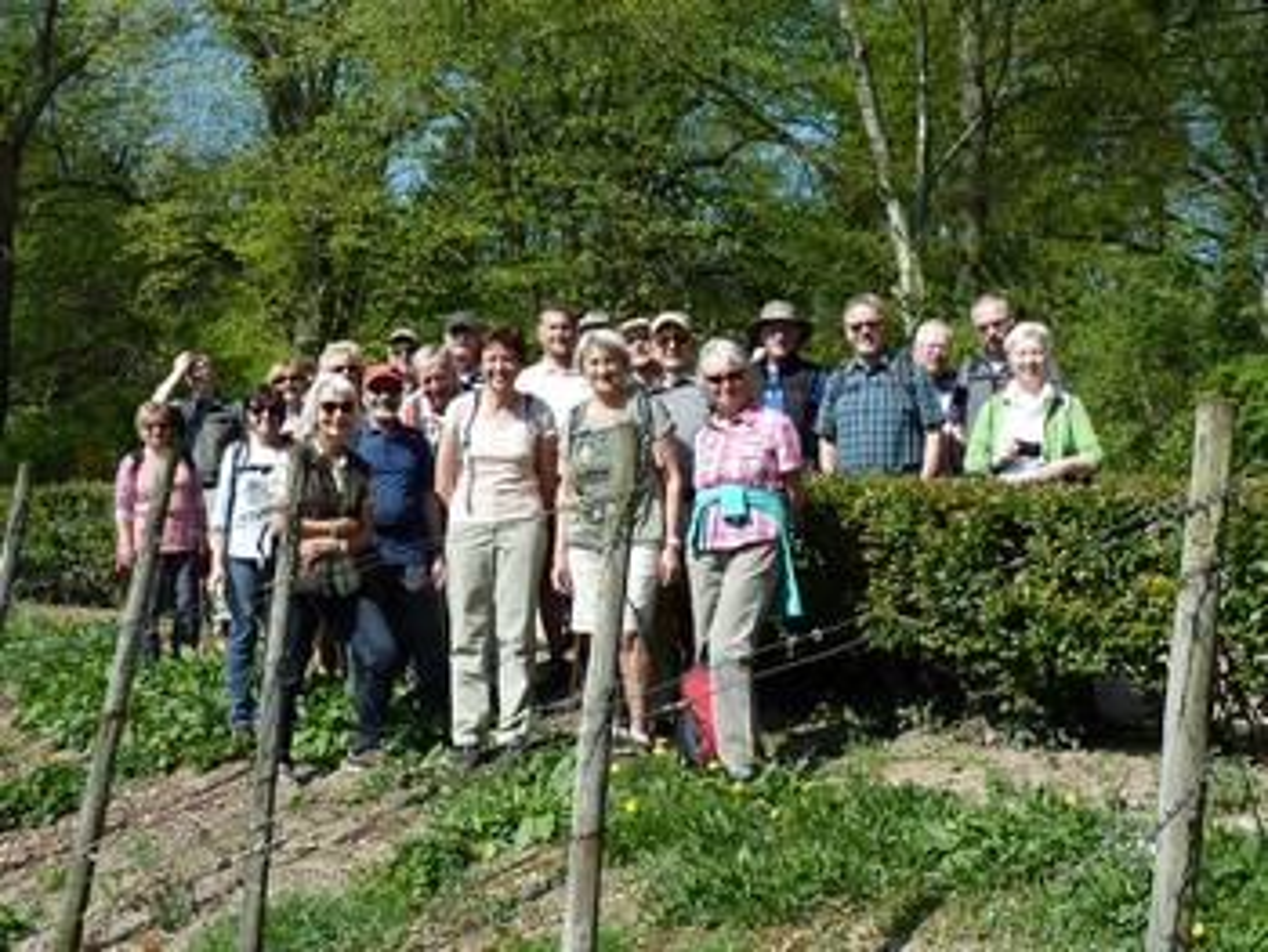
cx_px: 634
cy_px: 476
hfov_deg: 42.9
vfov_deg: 32.9
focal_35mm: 44
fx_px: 1613
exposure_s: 1/400
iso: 80
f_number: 4
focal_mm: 7.3
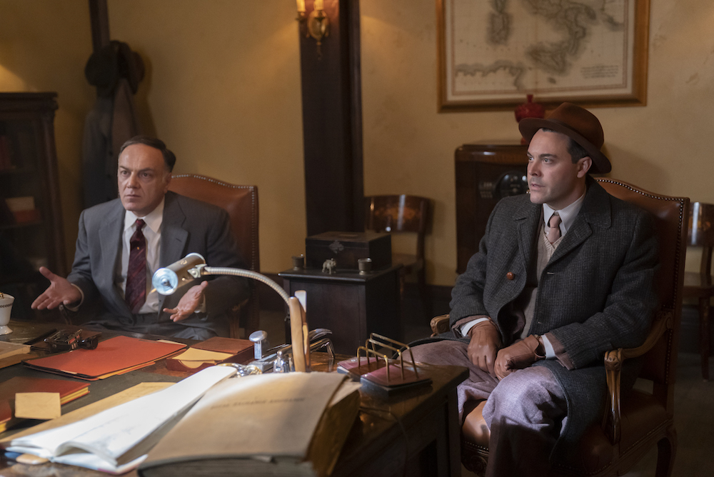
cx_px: 357
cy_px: 238
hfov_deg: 43.6
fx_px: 893
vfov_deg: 29.9
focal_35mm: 45
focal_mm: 45
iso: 5000
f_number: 2.8
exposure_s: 1/200
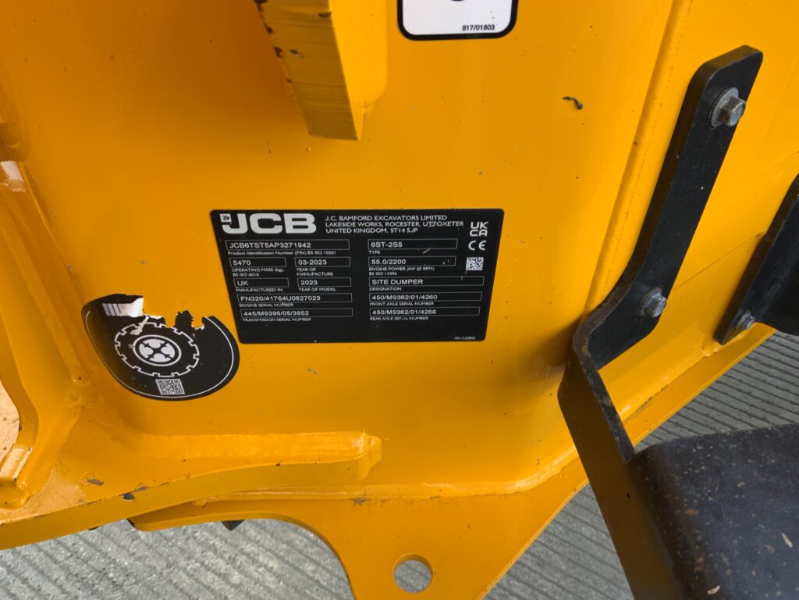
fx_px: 669
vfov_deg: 48.2
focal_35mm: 29
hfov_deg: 61.7
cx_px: 400
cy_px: 300
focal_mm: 3
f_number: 1.8
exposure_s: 1/122
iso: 20
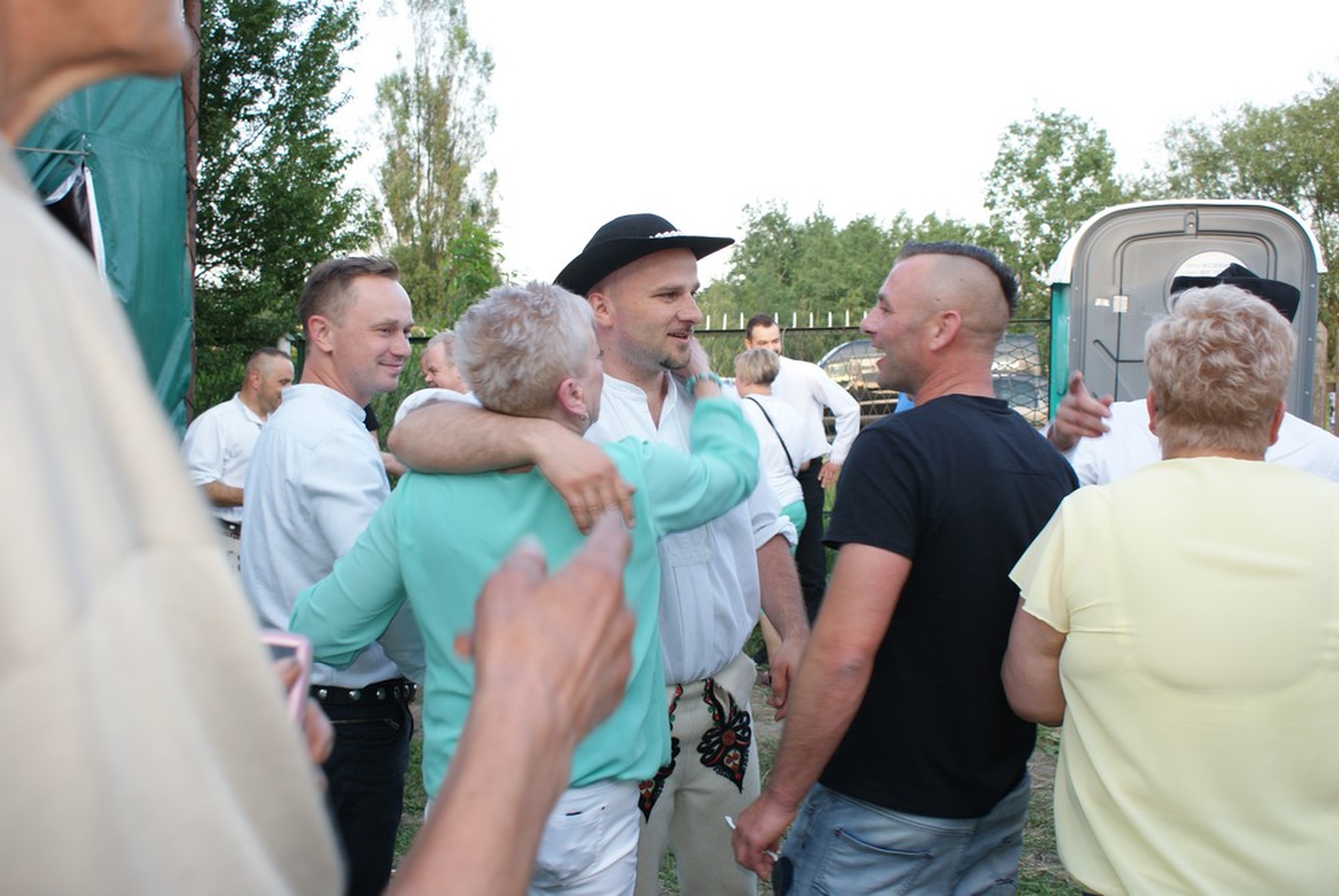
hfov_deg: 57.2
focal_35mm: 33
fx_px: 1229
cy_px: 448
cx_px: 670
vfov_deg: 40.1
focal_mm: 22
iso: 100
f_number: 4.5
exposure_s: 1/60
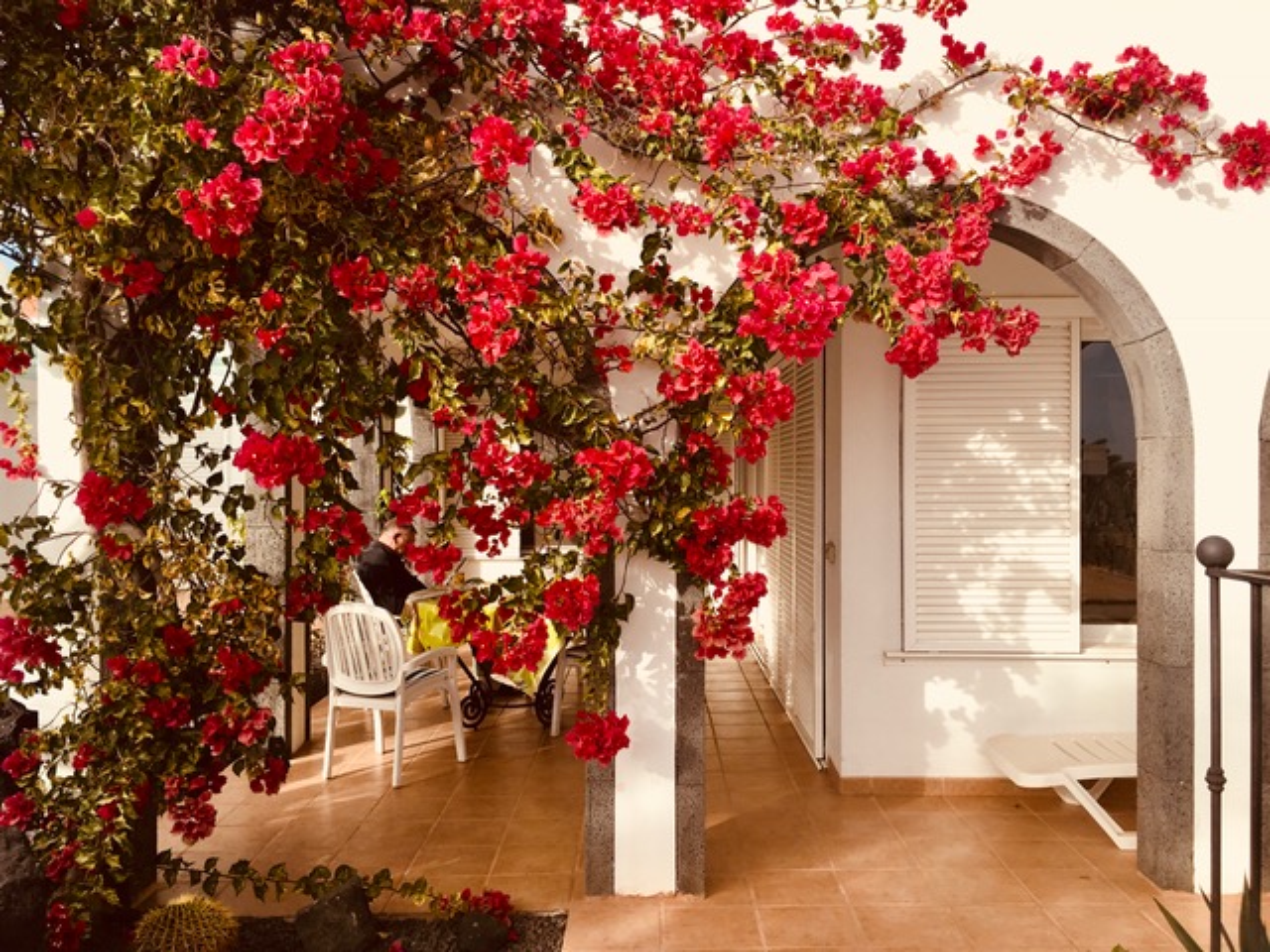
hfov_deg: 61.7
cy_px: 476
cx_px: 635
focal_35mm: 29
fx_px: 1064
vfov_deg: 48.2
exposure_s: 1/1241
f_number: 2.2
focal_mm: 4.15
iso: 25
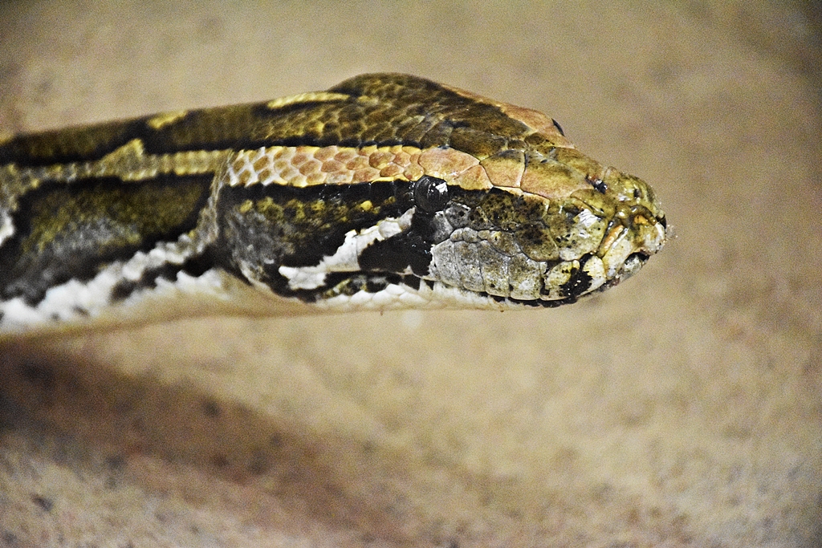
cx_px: 411
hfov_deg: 9.8
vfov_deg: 6.5
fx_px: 4795
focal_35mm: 210
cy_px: 274
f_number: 5.6
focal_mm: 140
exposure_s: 1/125
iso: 12800
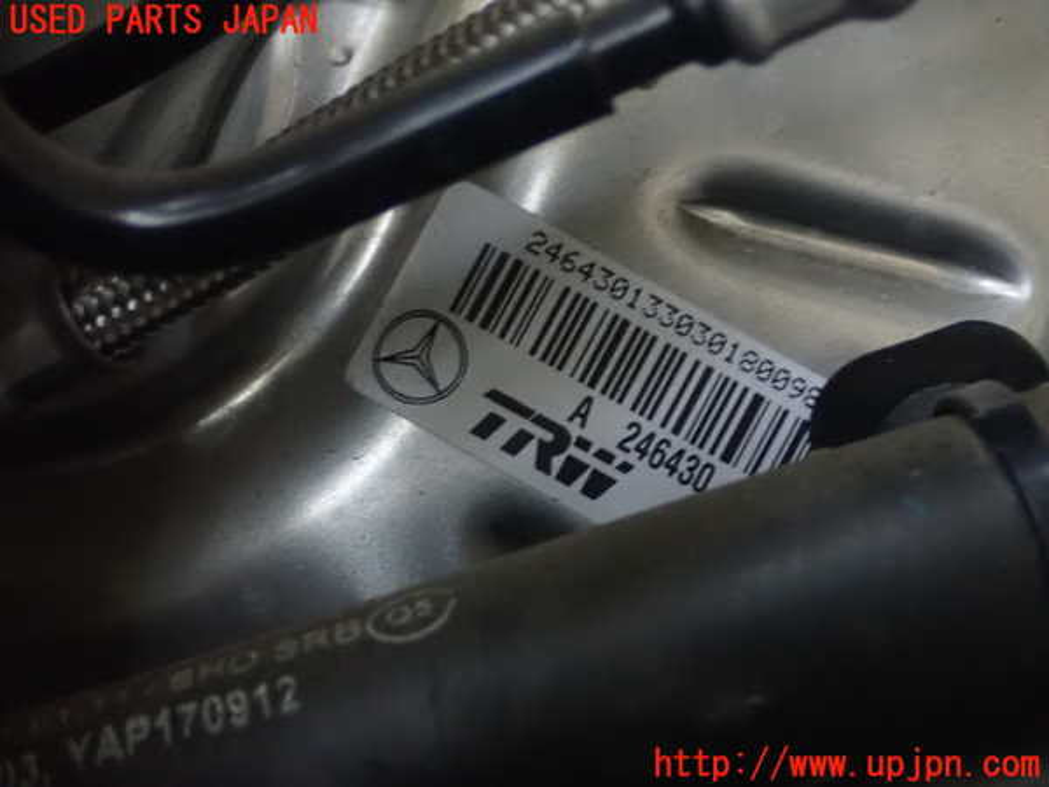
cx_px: 524
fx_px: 1727
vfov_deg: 25.7
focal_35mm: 57
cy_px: 394
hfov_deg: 33.8
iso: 1600
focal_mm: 10.29
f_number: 3.5
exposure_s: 1/10
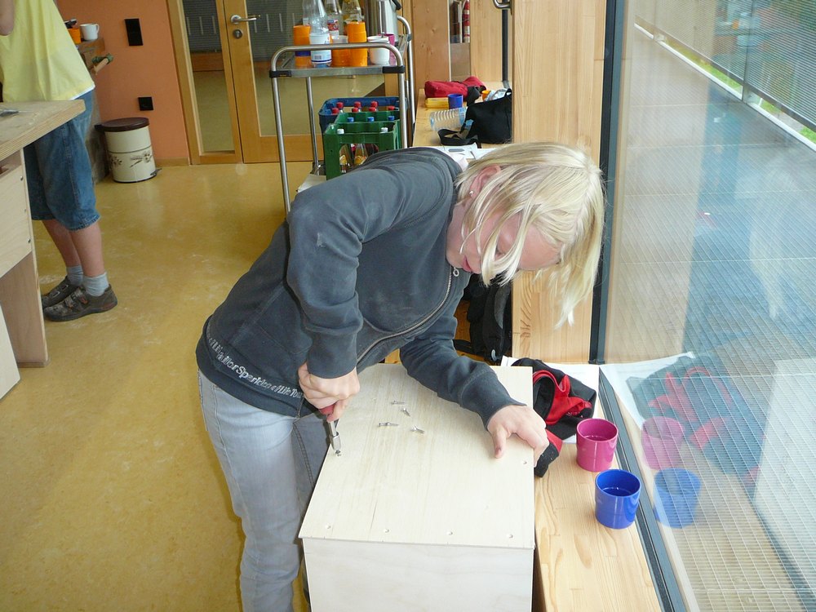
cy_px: 306
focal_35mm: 35
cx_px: 408
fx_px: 825
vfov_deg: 40.7
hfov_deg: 52.6
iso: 100
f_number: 2.8
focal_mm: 5.2
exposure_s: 1/60
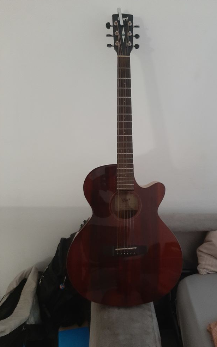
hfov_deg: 44.3
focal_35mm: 28
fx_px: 265
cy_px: 174
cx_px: 131
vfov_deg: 66.5
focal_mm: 3.93
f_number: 1.7
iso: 200
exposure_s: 1/25
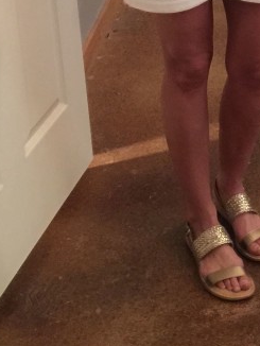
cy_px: -124
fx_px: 910
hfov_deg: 16.2
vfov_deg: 19.5
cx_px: 190
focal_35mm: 91
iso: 125
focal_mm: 4.15
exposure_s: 1/4
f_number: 2.2
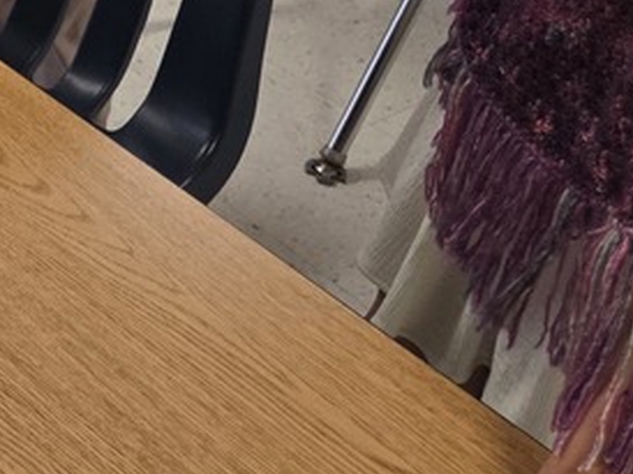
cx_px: -444
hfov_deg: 18.7
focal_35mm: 86
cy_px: -201
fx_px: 1571
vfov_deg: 15.9
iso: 200
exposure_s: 1/120
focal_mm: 5.4
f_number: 1.8
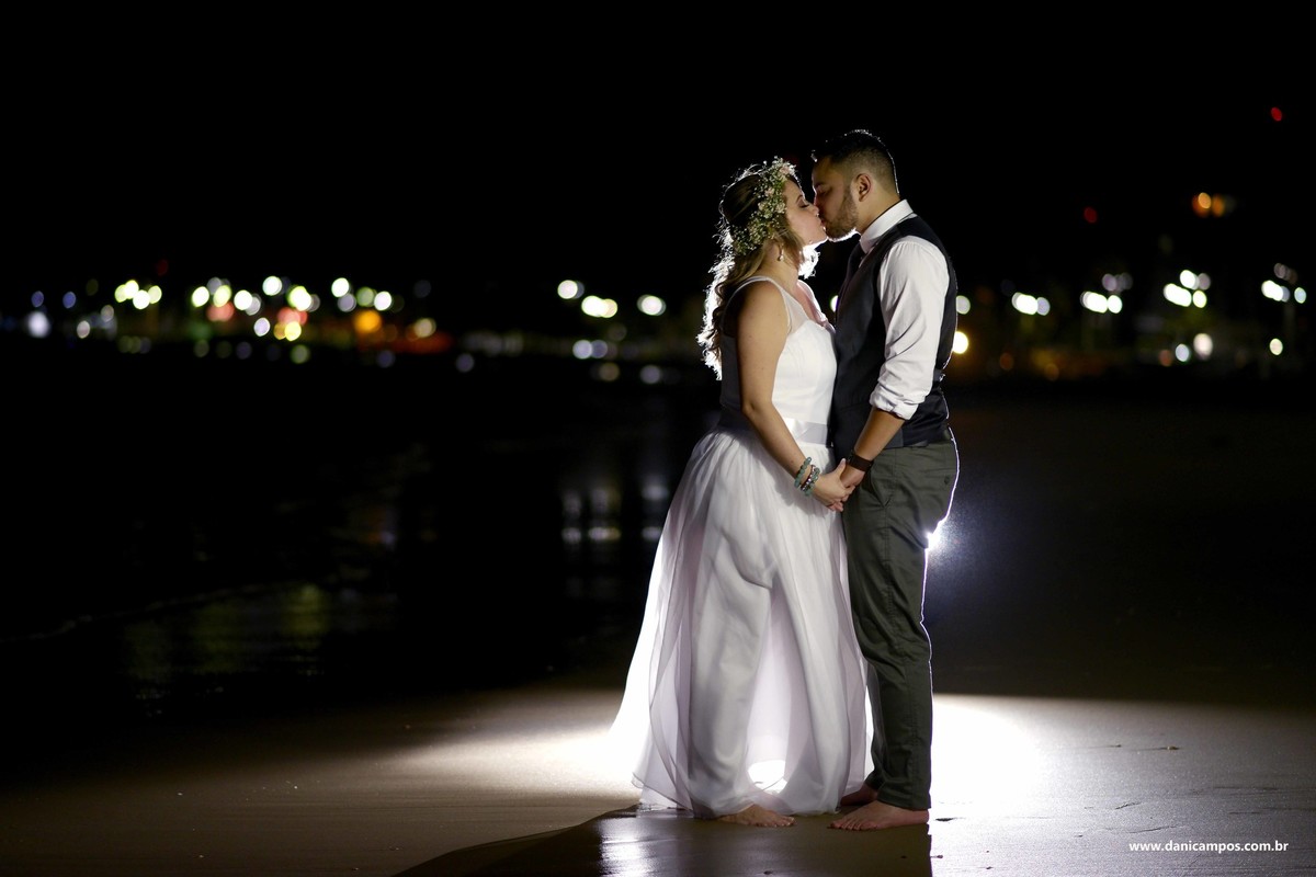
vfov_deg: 16.1
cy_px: 438
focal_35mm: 85
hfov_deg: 23.9
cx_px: 658
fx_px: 3107
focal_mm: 85
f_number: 1.8
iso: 640
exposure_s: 1/100
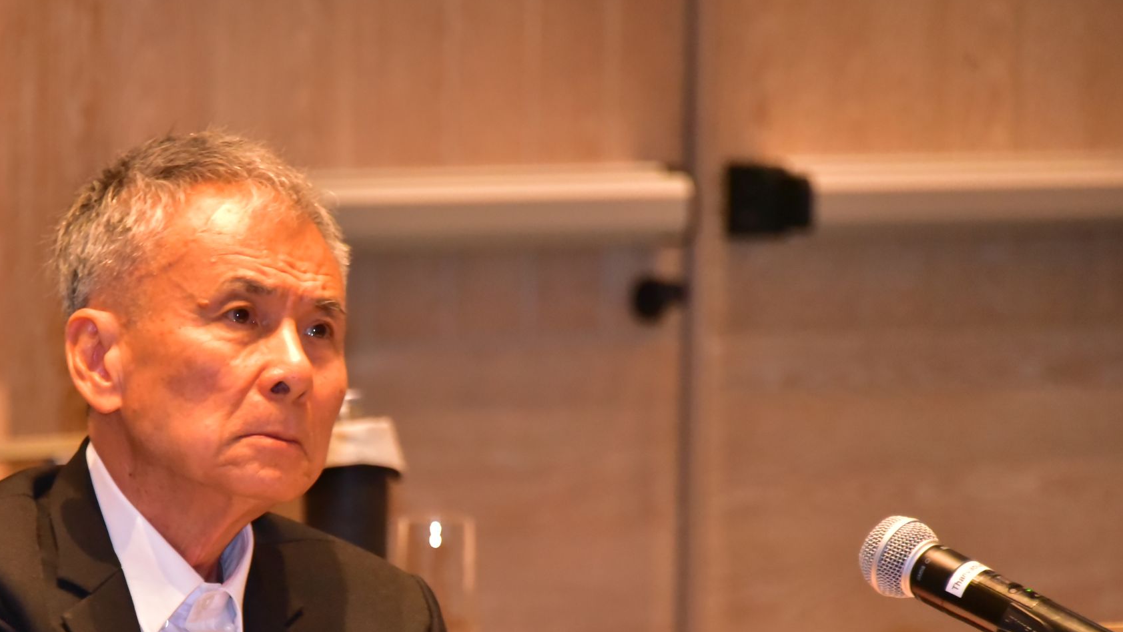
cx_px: 305
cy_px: 539
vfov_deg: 3.4
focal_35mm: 358
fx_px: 10661
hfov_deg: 6.0
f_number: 5.6
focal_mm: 230
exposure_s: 1/200
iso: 8000
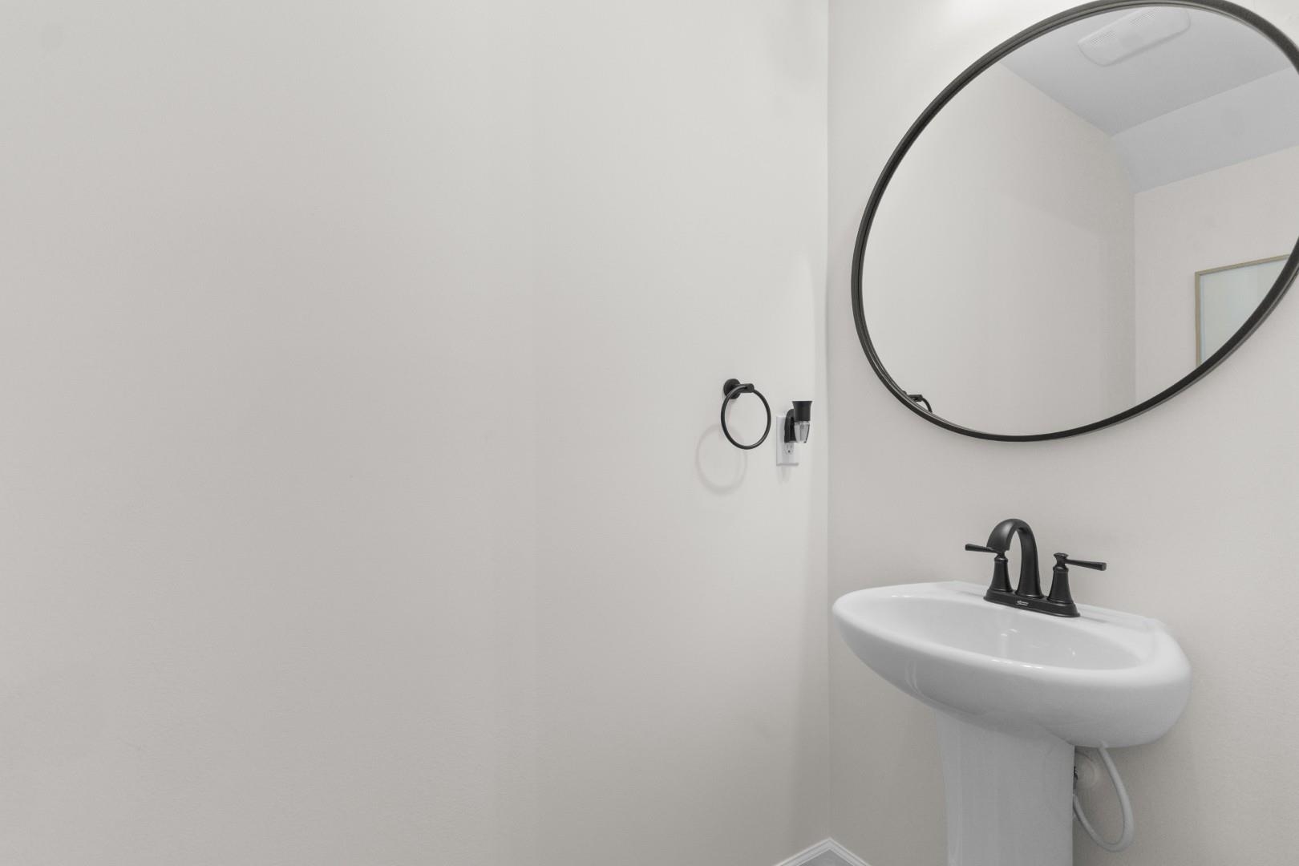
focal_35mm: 15
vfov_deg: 77.3
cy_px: 433
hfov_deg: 100.4
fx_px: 541
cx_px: 650
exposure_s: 1/3
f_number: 4.5
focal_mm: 10
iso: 100
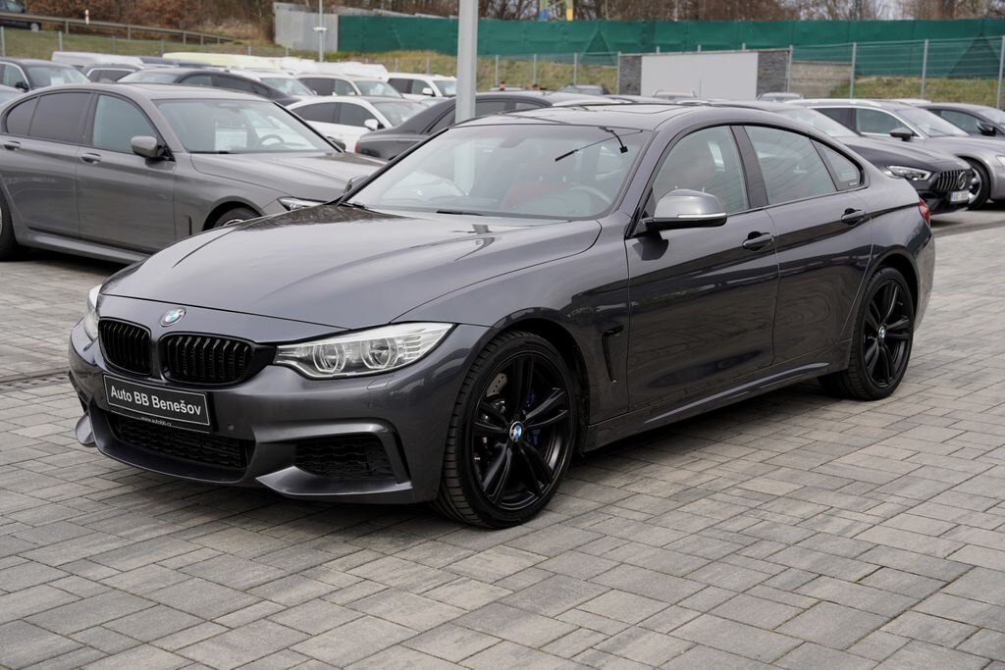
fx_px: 1396
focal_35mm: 50
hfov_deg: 39.6
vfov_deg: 27.0
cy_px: 335
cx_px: 502
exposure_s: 1/200
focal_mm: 50
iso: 100
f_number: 5.6
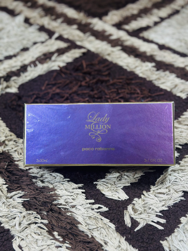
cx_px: 94
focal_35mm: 48
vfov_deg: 39.7
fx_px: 348
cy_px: 126
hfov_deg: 30.3
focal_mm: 6.86
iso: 80
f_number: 1.78
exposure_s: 1/100
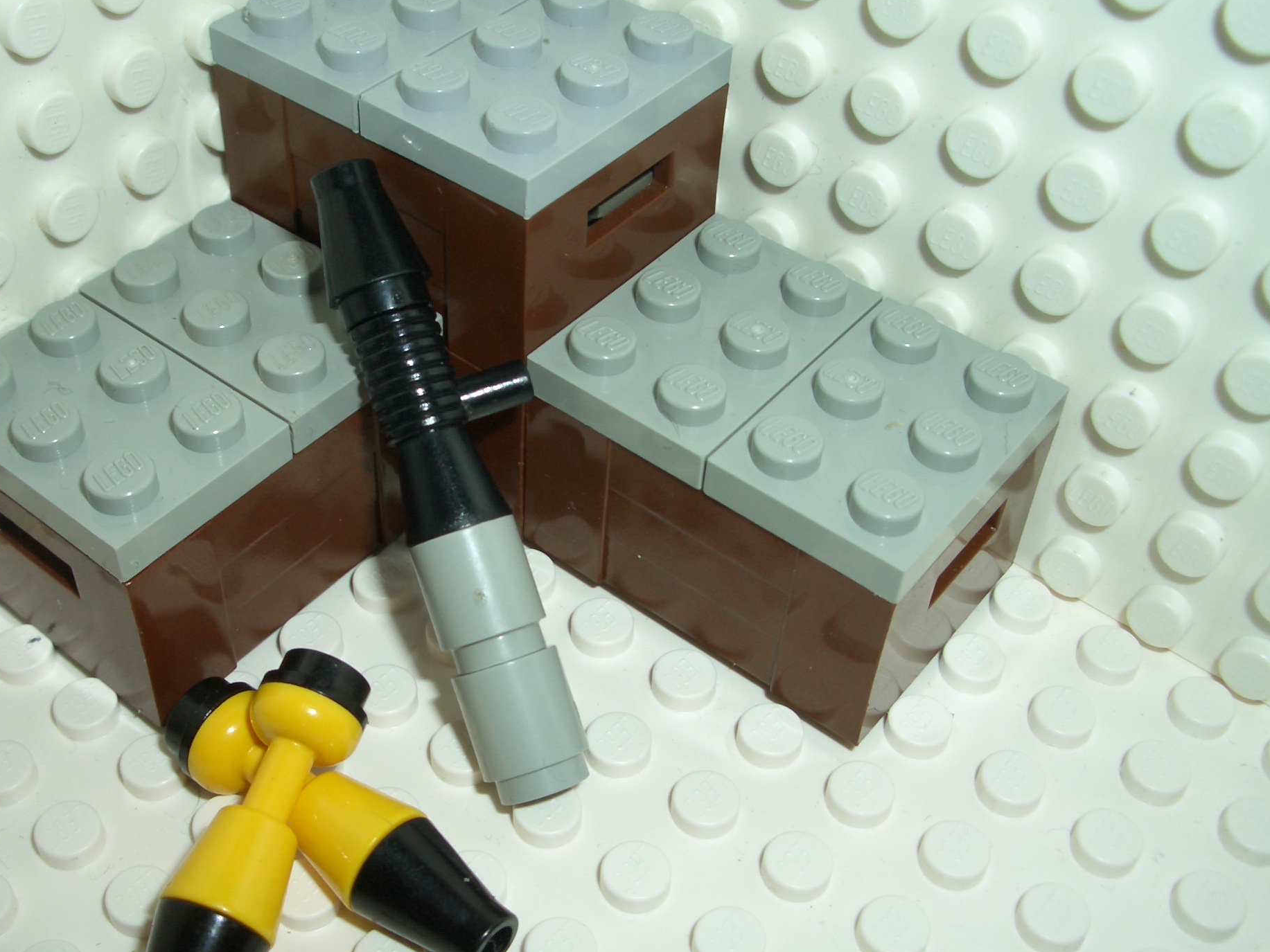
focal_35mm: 44
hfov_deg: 42.6
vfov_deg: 32.9
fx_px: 1614
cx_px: 478
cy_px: 490
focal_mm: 5.8
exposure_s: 1/60
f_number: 4.3
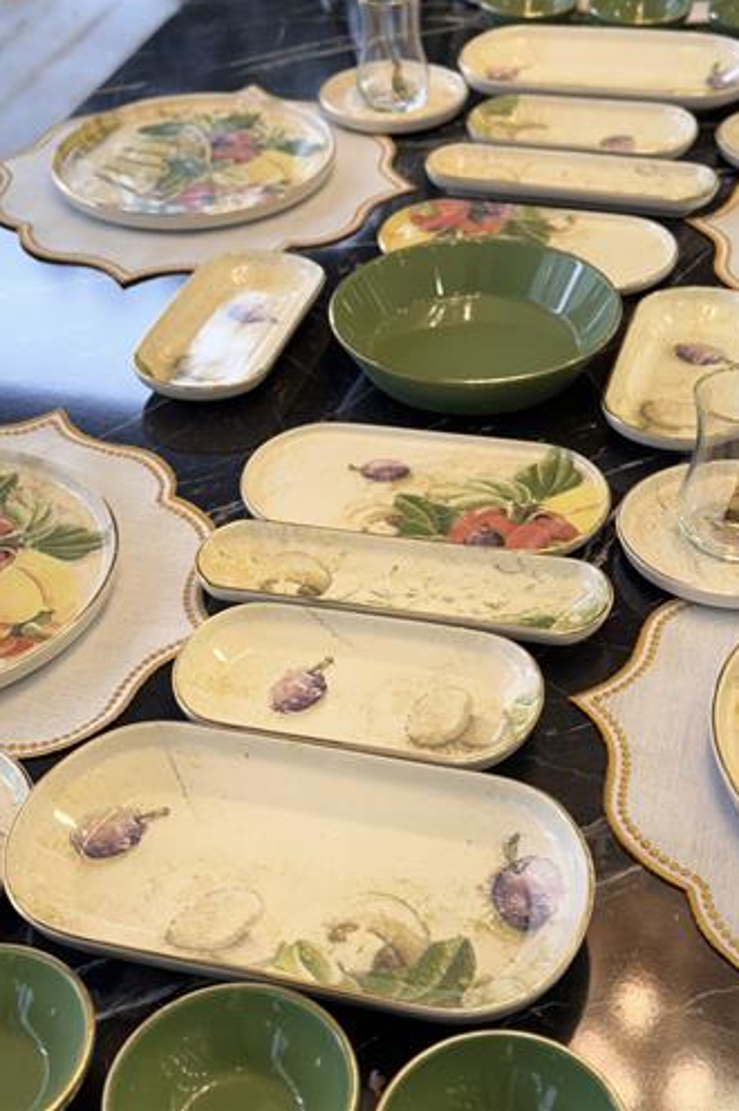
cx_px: 387
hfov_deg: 26.4
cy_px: 547
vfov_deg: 38.9
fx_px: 1572
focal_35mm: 51
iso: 50
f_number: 1.78
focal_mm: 6.86
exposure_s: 1/143
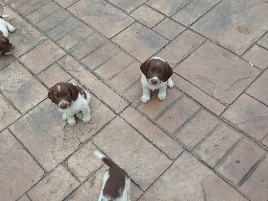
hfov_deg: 53.8
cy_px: 123
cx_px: 117
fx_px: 263
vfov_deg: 41.6
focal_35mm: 34
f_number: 2.2
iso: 112
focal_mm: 3.79
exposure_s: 1/243
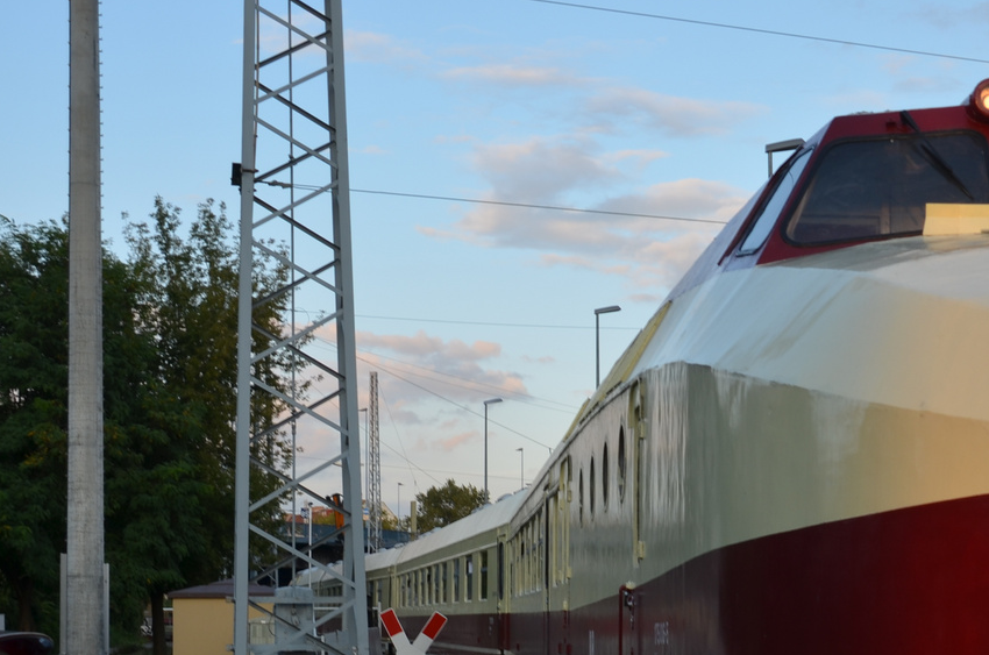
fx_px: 1973
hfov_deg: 27.7
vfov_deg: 18.5
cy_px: 601
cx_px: 757
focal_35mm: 72
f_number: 6.7
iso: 100
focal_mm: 25
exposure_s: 1/125
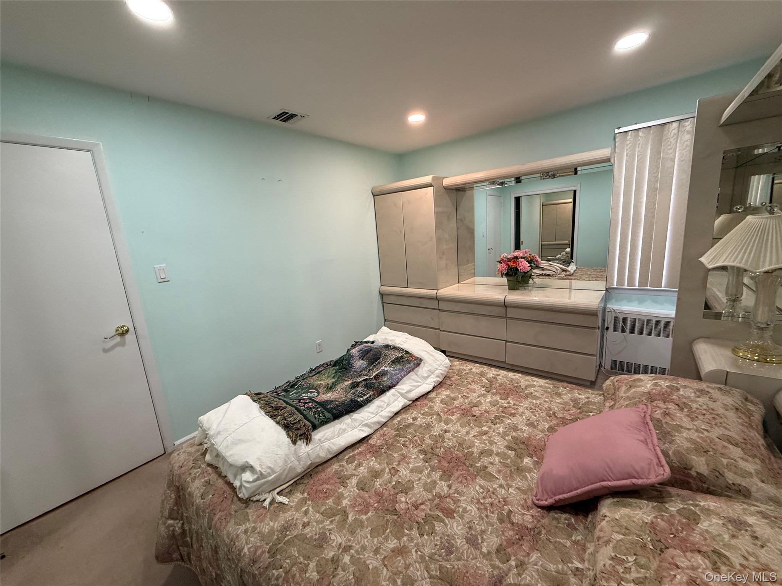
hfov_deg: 102.1
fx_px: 316
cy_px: 293
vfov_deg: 85.7
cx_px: 391
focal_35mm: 14
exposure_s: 1/120
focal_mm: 2.22
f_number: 2.2
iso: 250
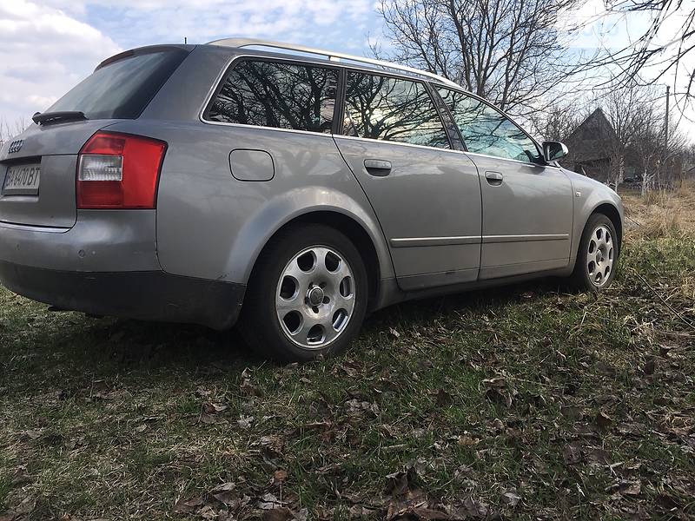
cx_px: 348
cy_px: 260
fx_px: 582
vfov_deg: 48.2
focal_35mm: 29
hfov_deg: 61.7
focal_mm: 4.2
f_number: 2.2
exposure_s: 1/818
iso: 25
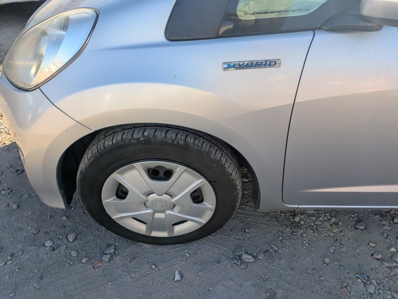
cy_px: 150
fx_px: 288
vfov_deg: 54.9
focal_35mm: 25
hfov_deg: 69.4
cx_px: 199
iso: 55
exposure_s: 1/697
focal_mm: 5.43
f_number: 1.89
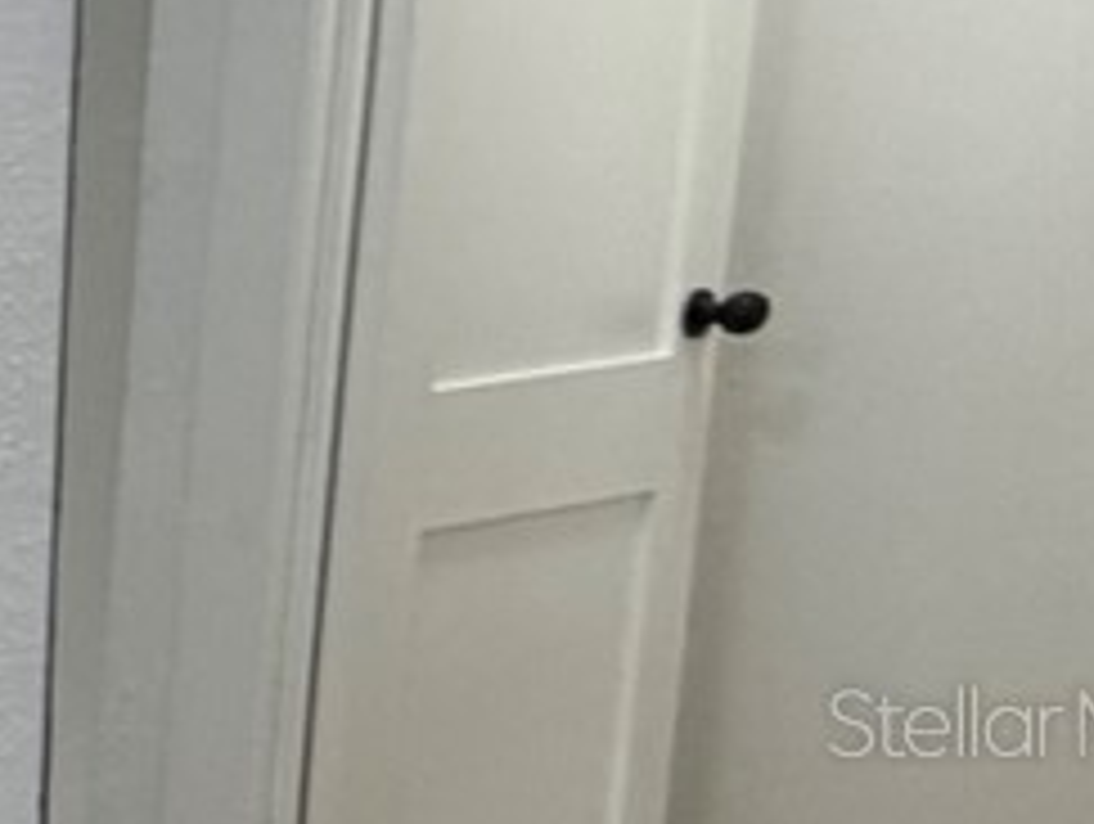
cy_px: 720
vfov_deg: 15.9
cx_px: -2350
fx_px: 2912
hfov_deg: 10.9
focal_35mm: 92
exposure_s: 1/120
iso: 100
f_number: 2.2
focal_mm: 2.22
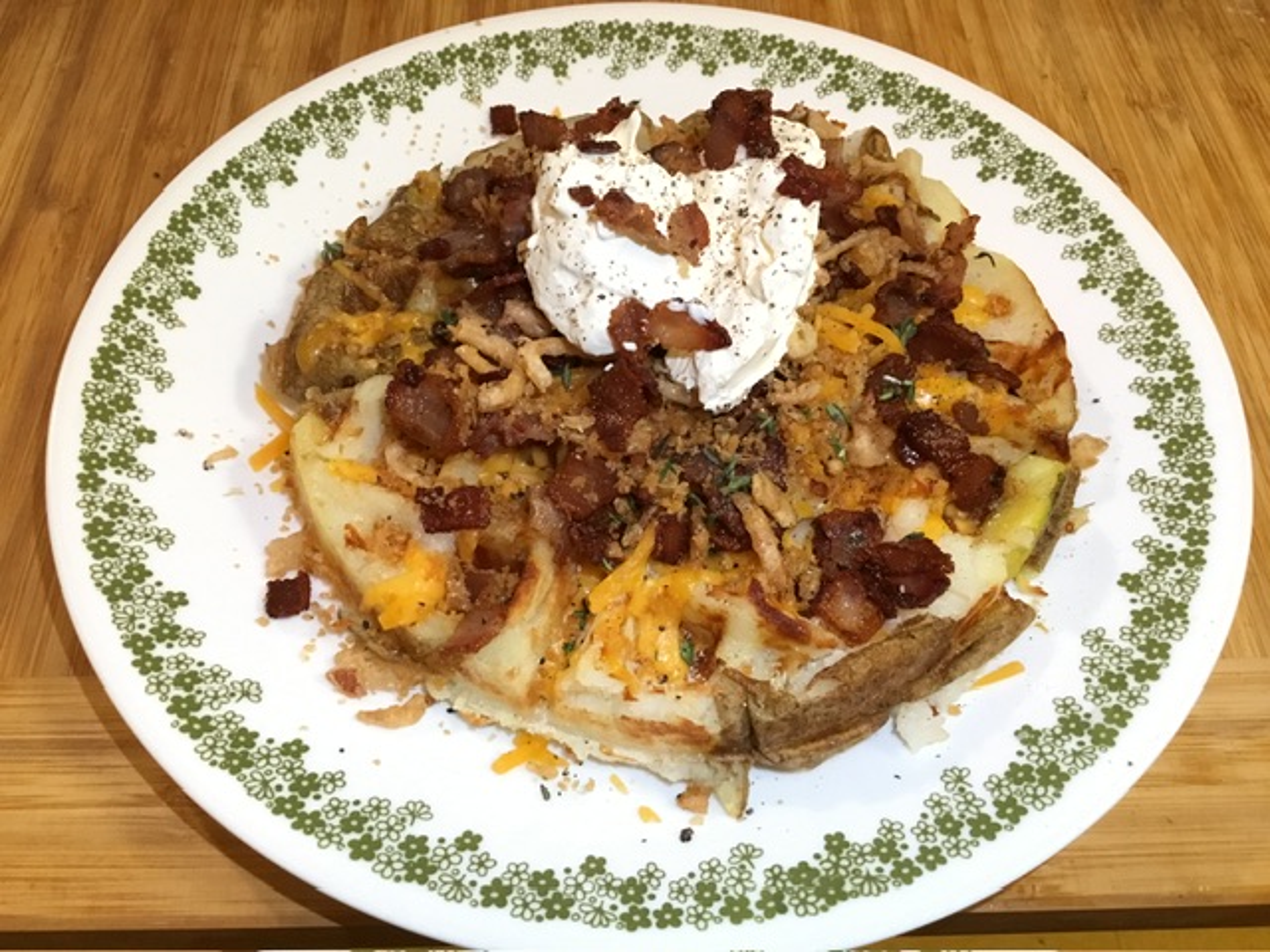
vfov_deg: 45.4
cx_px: 635
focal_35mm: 31
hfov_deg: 58.4
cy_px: 476
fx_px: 1137
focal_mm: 3.3
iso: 125
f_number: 2.4
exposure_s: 1/30
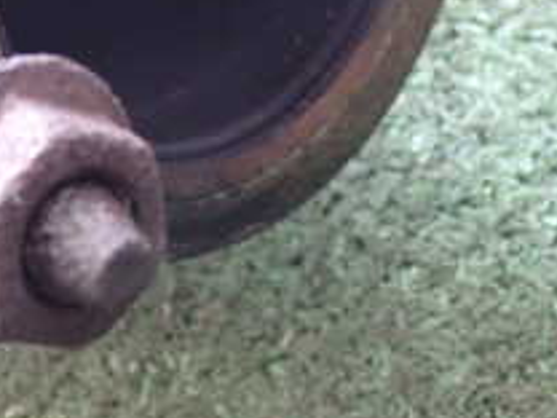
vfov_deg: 13.8
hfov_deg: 18.8
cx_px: 145
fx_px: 1673
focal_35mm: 104
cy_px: -96
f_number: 2.5
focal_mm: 6.37
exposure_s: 1/30
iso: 800
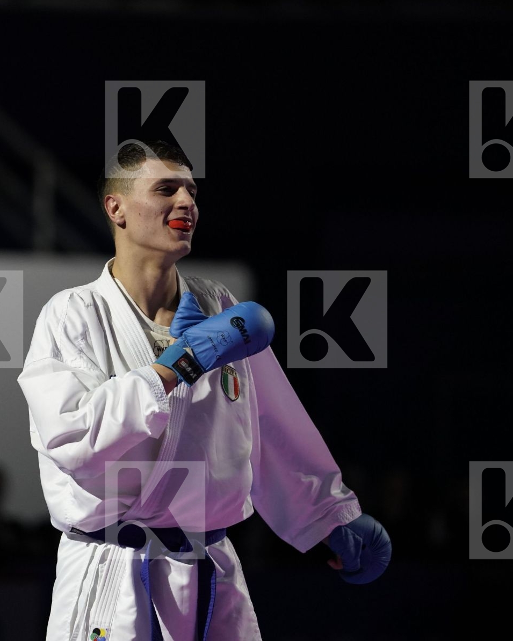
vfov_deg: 6.8
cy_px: 319
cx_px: 155
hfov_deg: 5.5
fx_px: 5372
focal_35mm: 283
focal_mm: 200
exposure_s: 1/1000
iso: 2500
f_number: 2.8
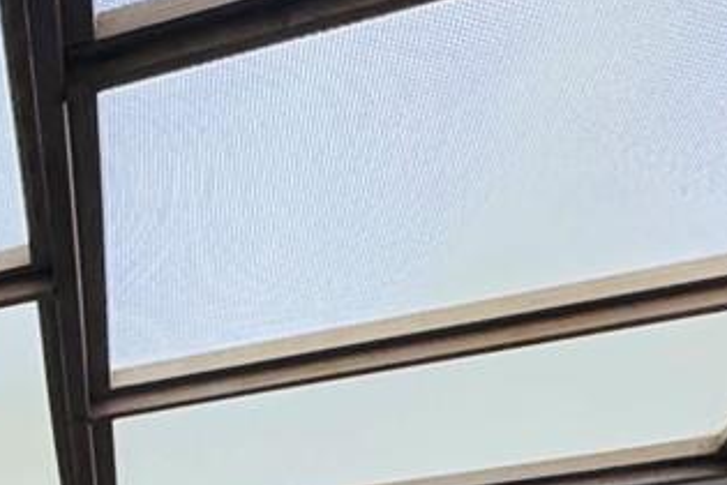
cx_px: -919
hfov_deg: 16.2
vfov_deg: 12.7
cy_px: 1260
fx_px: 1494
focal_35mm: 74
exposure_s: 1/120
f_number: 2.2
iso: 250
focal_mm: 2.22
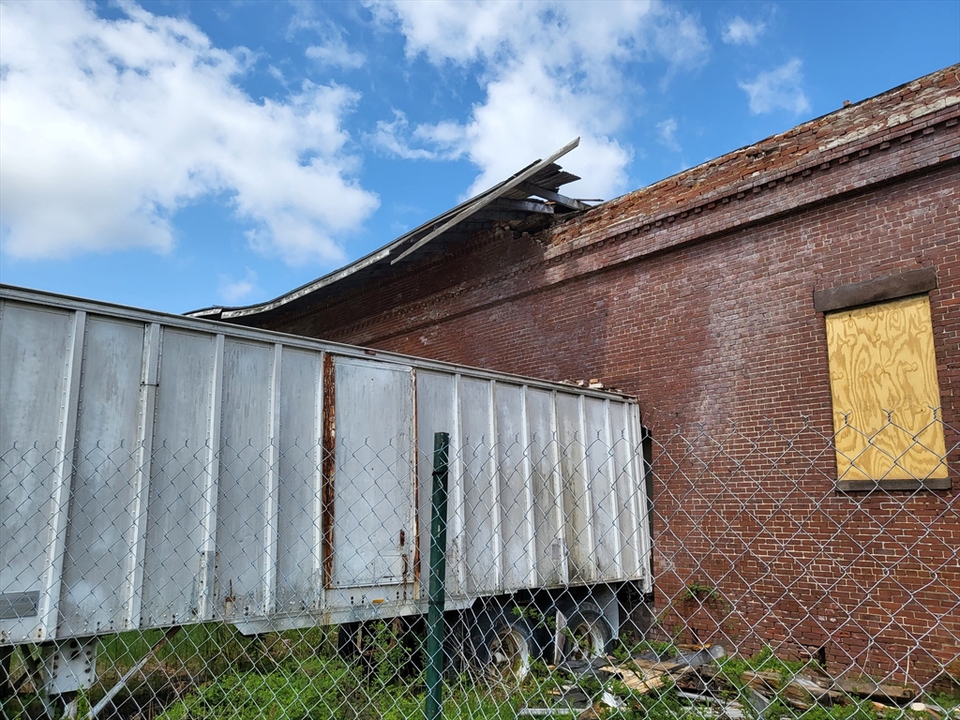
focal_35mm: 26
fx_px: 721
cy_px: 360
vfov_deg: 53.1
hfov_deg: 67.3
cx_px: 480
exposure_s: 1/2730
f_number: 1.8
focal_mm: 4.25
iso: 50
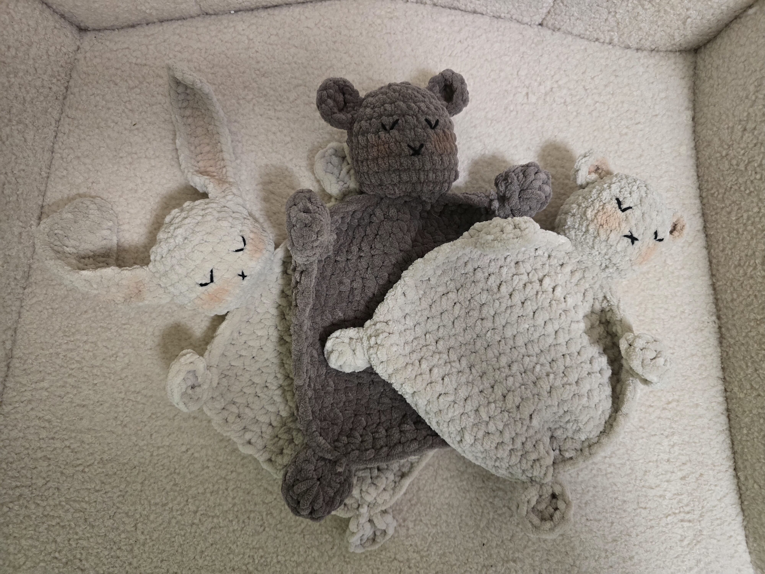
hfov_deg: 73.9
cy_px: 287
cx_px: 382
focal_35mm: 23
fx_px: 508
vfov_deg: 58.9
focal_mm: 6.3
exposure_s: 1/120
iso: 1000
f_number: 1.7
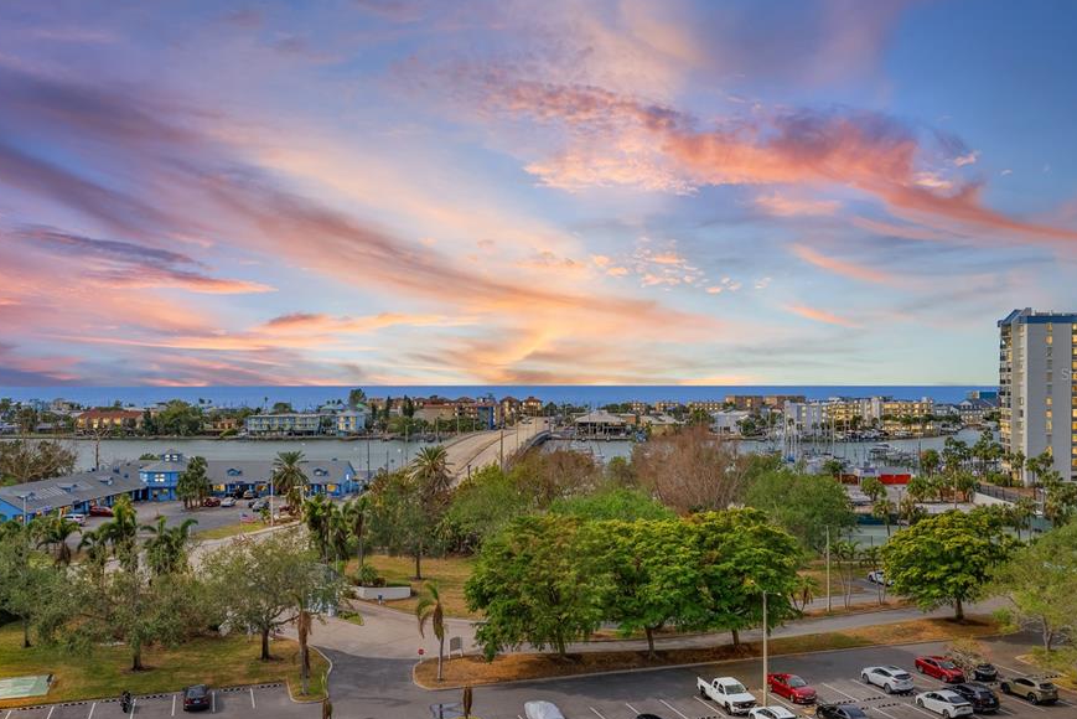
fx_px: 988
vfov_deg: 40.0
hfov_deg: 57.1
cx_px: 497
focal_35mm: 33
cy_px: 374
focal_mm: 28
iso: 1600
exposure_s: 1/1250
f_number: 11
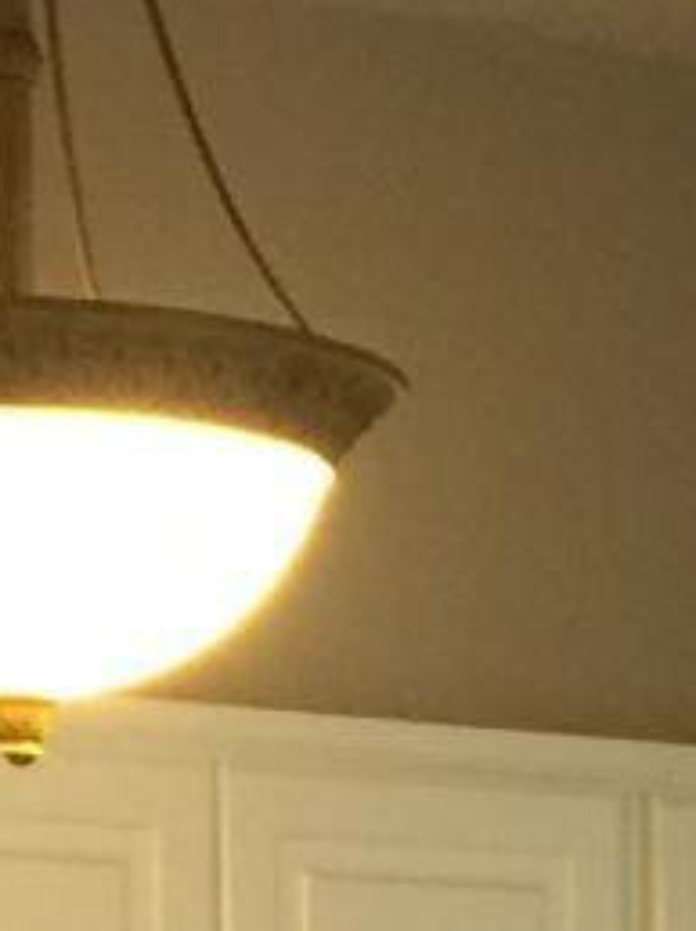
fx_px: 6042
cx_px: 1075
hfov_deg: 6.5
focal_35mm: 225
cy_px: 2042
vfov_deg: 8.2
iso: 64
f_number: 2.2
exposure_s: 1/15
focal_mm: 4.15
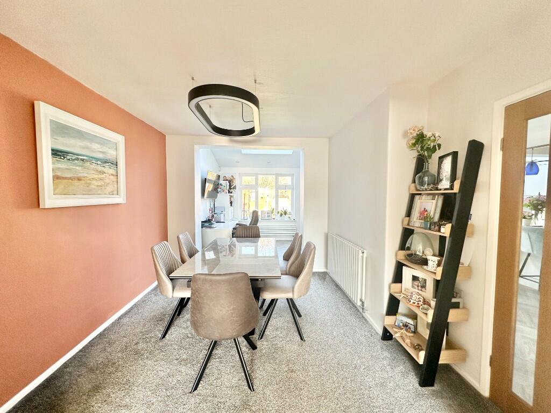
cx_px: 276
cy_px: 206
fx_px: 223
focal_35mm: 14
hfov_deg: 102.1
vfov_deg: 85.7
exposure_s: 1/99
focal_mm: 2.22
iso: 80
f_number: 2.2
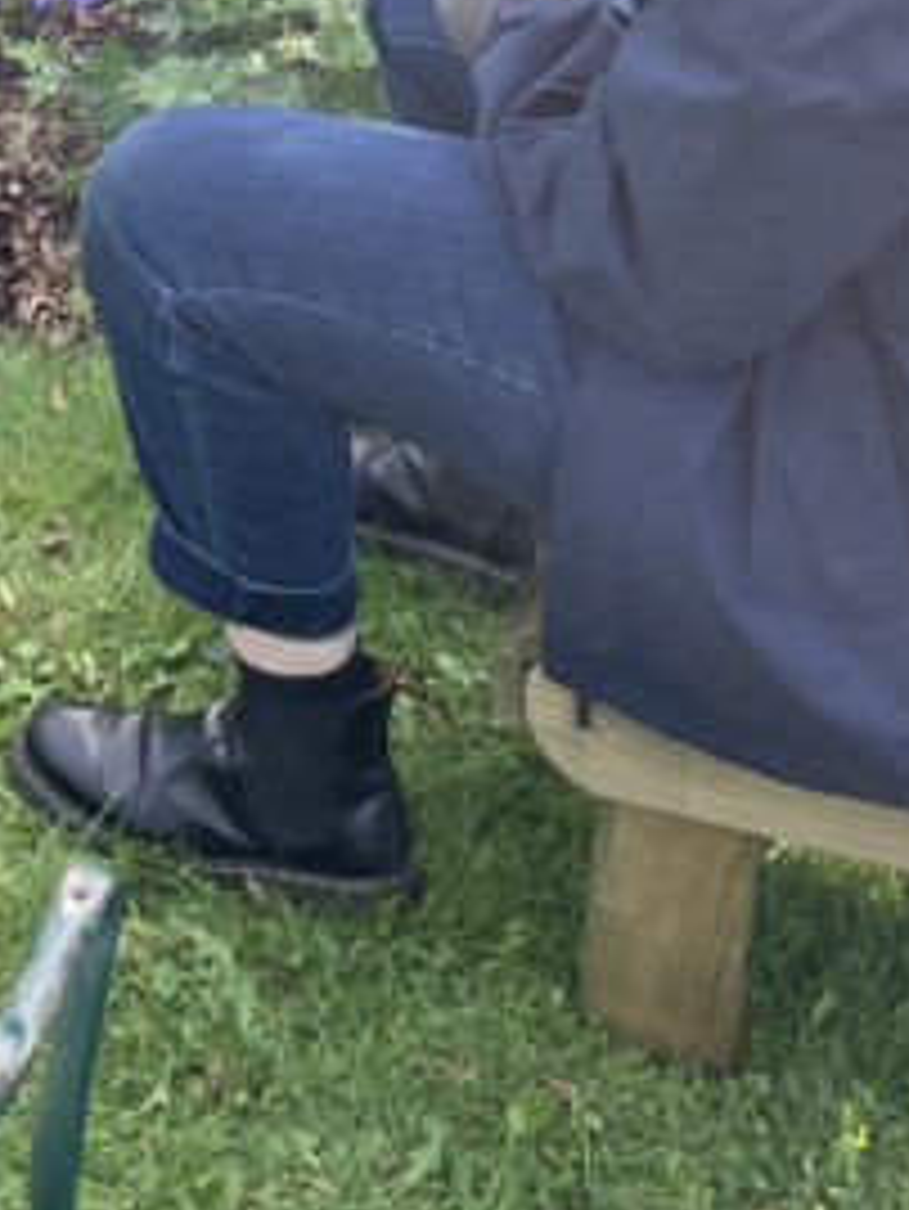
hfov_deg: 13.8
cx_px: -580
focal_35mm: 99
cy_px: -720
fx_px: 3464
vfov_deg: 17.4
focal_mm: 4.2
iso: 32
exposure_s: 1/403
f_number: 1.6
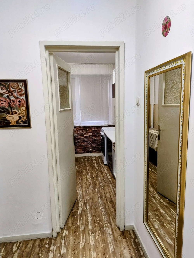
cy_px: 129
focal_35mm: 24
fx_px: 179
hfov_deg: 56.9
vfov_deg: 71.5
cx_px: 97
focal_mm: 5.56
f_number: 1.8
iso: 466
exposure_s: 1/50
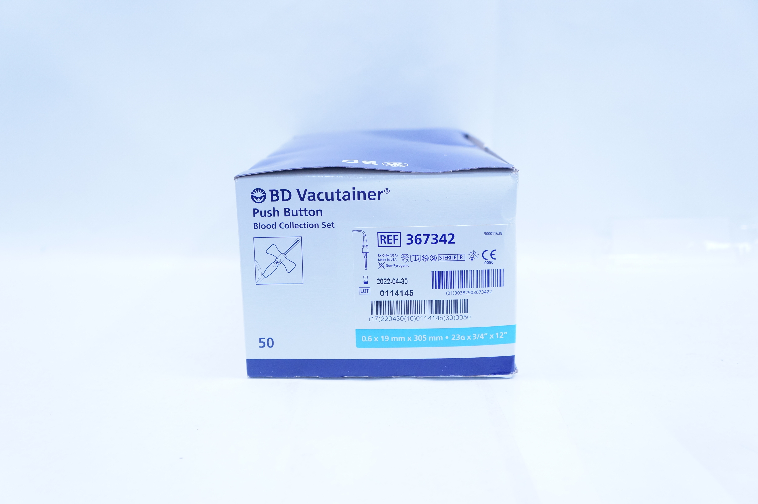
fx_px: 852
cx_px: 379
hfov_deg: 48.0
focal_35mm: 40
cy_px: 252
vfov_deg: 32.9
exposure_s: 1/200
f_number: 4
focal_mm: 27
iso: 800
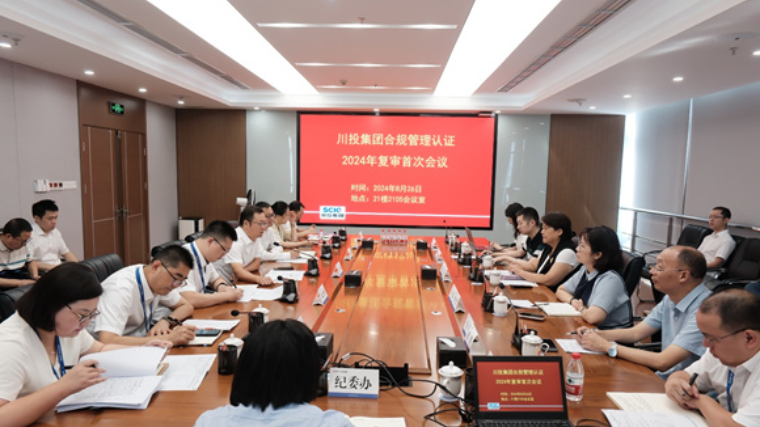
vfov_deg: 44.3
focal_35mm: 26
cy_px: 238
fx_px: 524
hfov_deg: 71.9
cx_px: 377
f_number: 6.4
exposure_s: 1/30
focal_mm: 16
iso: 800
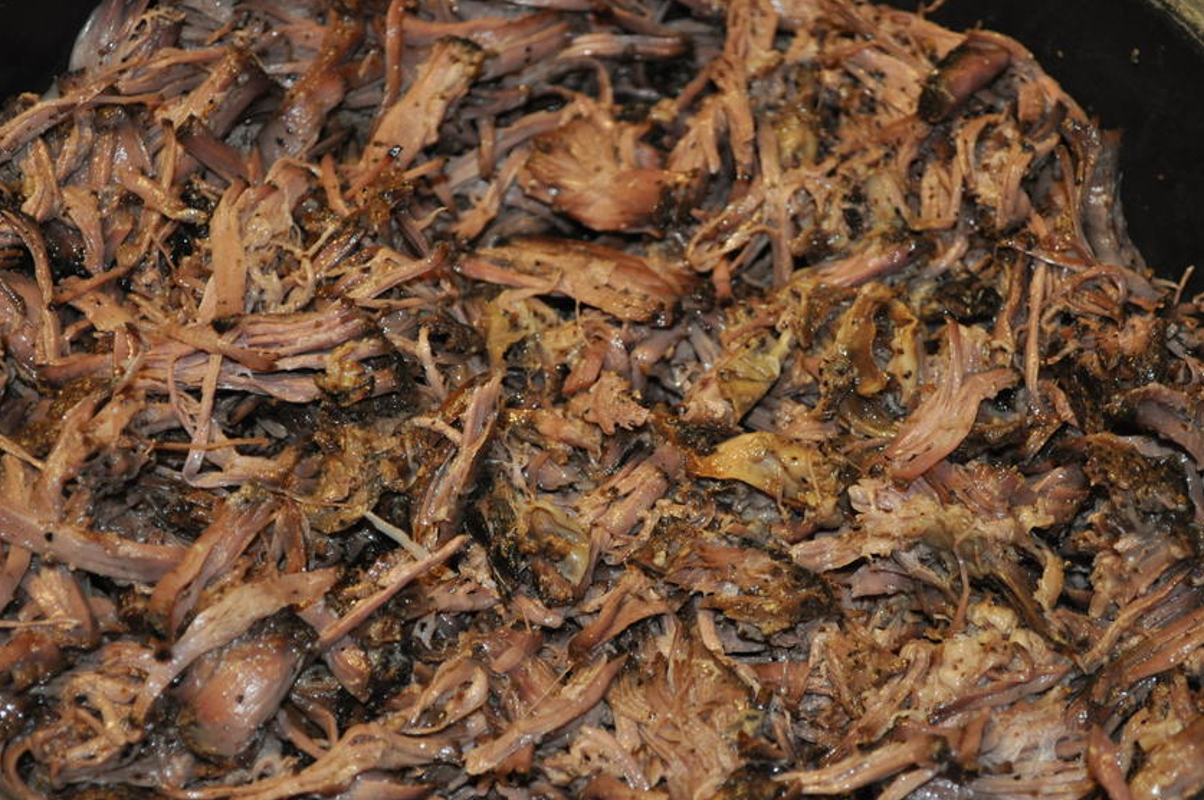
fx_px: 2372
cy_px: 404
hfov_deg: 28.5
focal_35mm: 71
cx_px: 580
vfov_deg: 19.1
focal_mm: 44
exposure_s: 1/60
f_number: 5.3
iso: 800
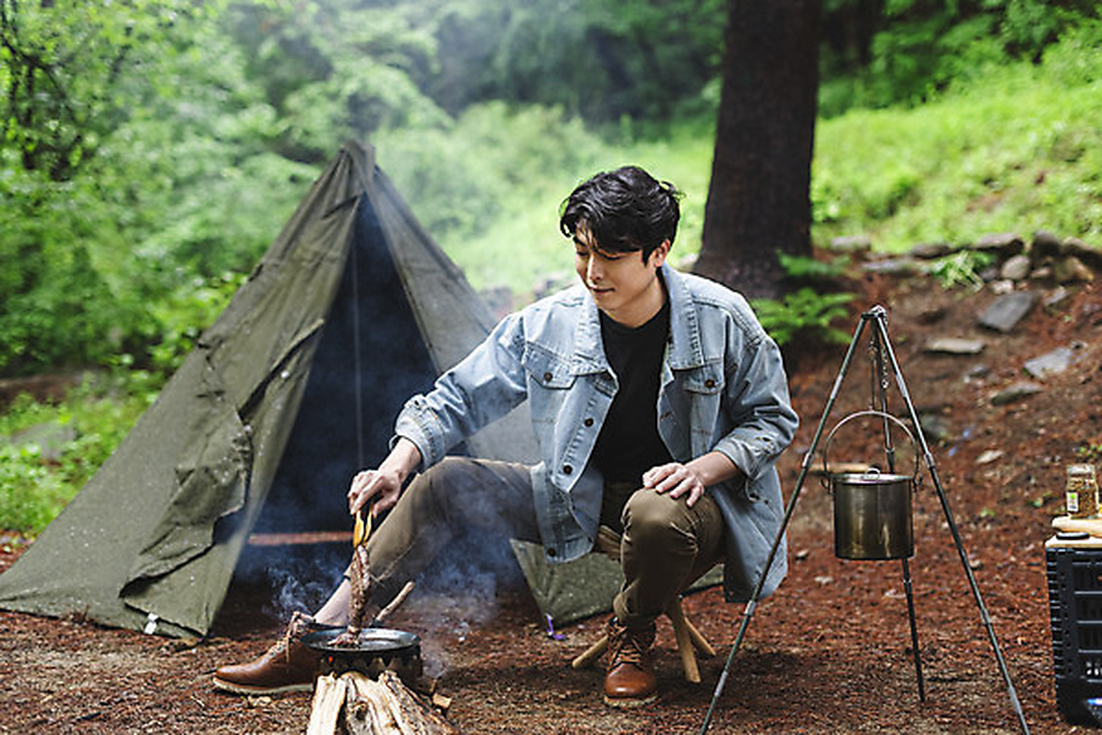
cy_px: 368
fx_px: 1530
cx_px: 551
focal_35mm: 50
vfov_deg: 27.0
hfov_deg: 39.6
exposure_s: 1/100
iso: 800
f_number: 2.5
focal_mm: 50
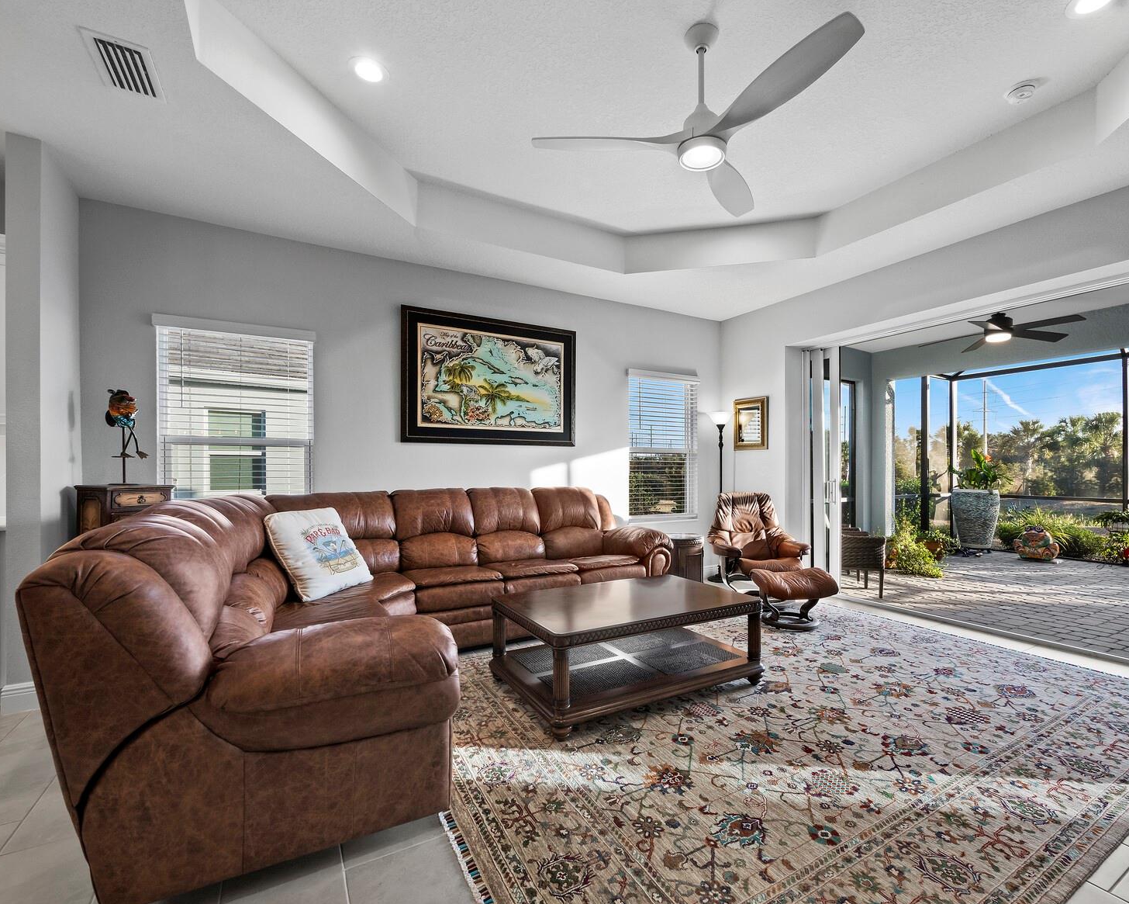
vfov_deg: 84.0
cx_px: 600
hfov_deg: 96.7
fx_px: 501
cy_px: 465
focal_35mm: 15
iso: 400
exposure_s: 1/5
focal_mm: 7
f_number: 10
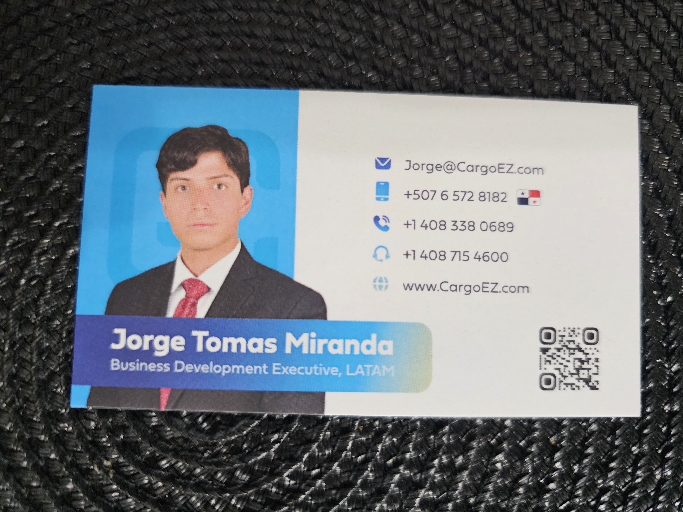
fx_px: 454
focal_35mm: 23
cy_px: 256
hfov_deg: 73.9
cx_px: 342
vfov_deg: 58.9
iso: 640
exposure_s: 1/60
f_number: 1.7
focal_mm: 6.3
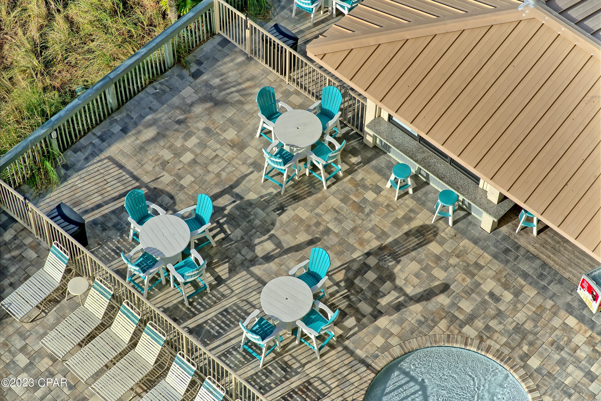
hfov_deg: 23.9
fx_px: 1419
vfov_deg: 16.1
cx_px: 300
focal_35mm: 85
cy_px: 200
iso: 100
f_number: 6.7
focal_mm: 85
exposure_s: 1/500
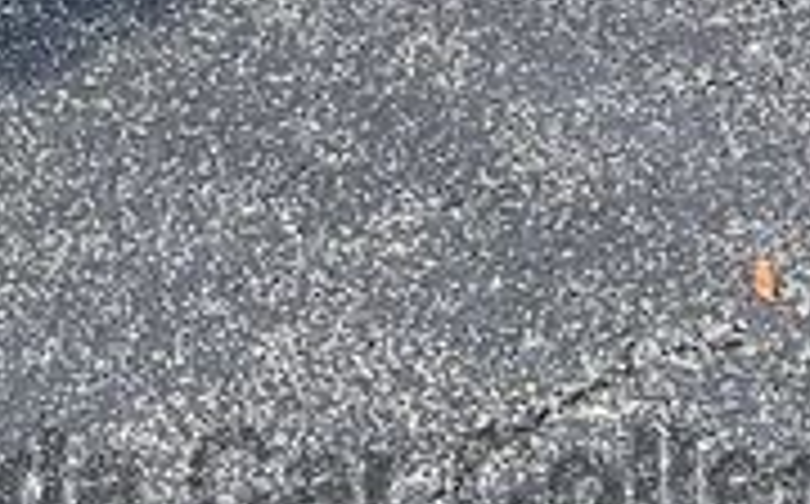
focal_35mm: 157
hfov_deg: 11.6
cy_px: -1089
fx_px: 3461
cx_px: -972
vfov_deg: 7.2
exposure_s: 1/1009
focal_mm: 5.7
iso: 50
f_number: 1.5
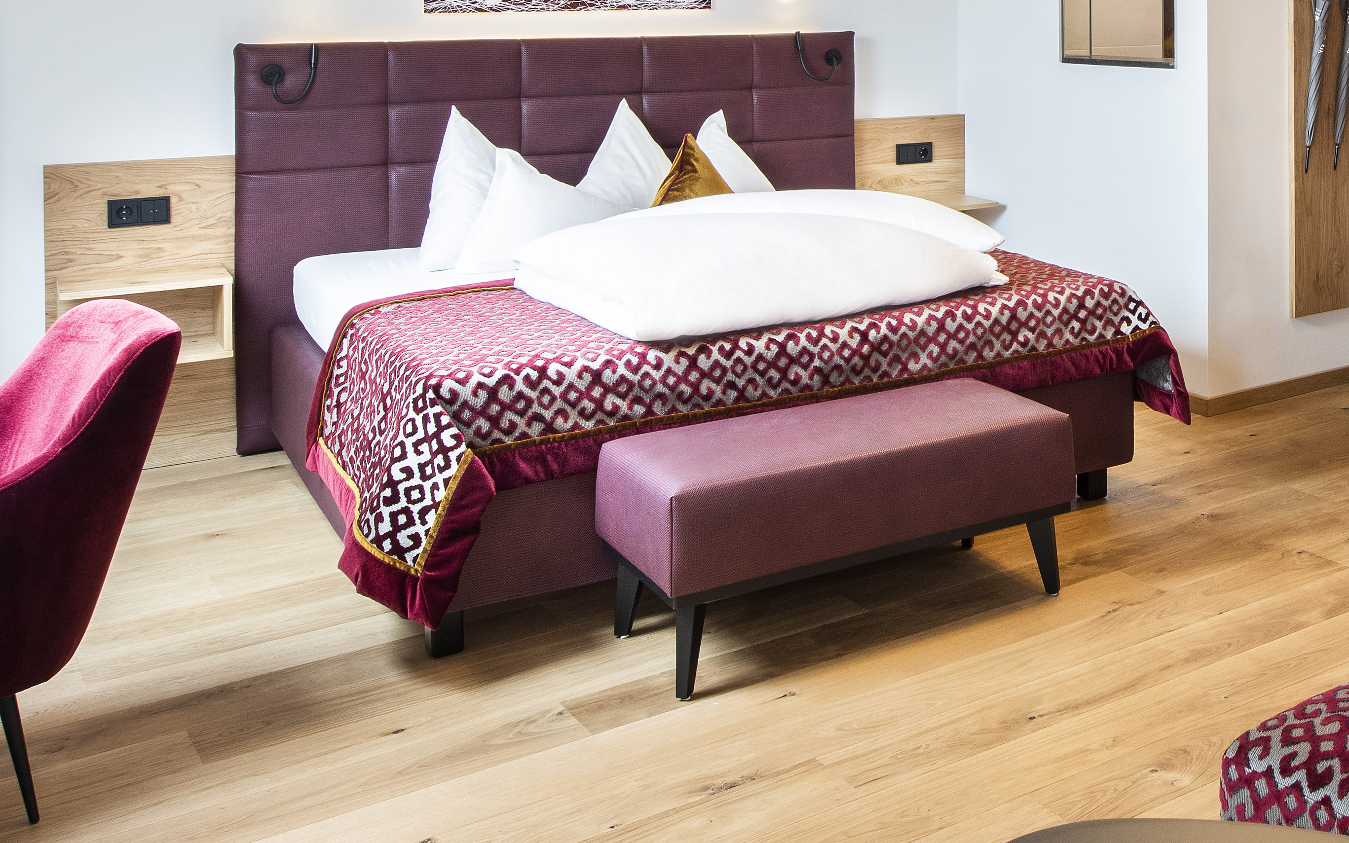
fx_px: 1581
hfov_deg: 42.5
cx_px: 1203
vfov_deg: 28.0
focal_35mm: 43
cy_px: -5
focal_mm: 14
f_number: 9
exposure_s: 1/20
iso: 400
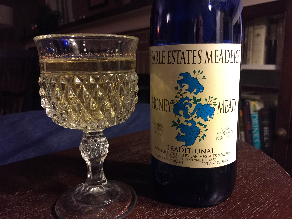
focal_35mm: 29
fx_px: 245
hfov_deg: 61.7
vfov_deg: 48.2
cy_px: 110
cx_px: 146
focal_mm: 4.15
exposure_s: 1/20
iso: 250
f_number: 2.2
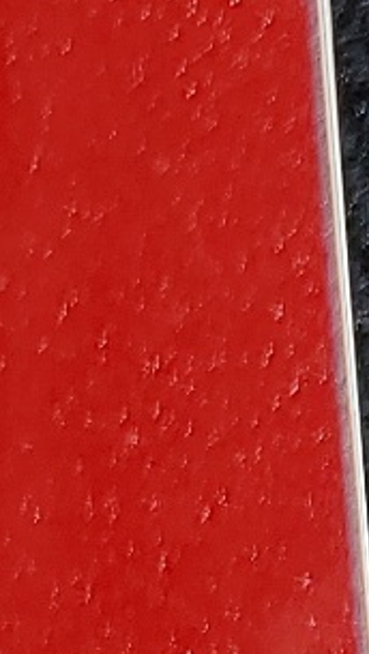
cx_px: 1390
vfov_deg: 10.7
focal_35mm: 198
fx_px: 3437
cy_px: 771
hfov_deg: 5.5
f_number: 1.5
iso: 50
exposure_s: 1/1250
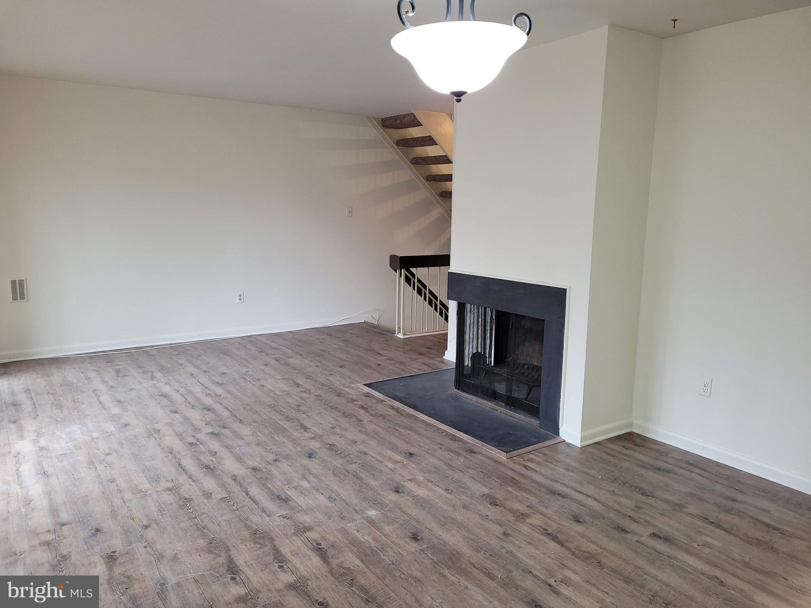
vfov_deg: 53.1
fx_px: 609
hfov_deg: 67.3
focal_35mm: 26
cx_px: 406
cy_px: 304
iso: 100
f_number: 1.8
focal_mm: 5.4
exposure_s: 1/40
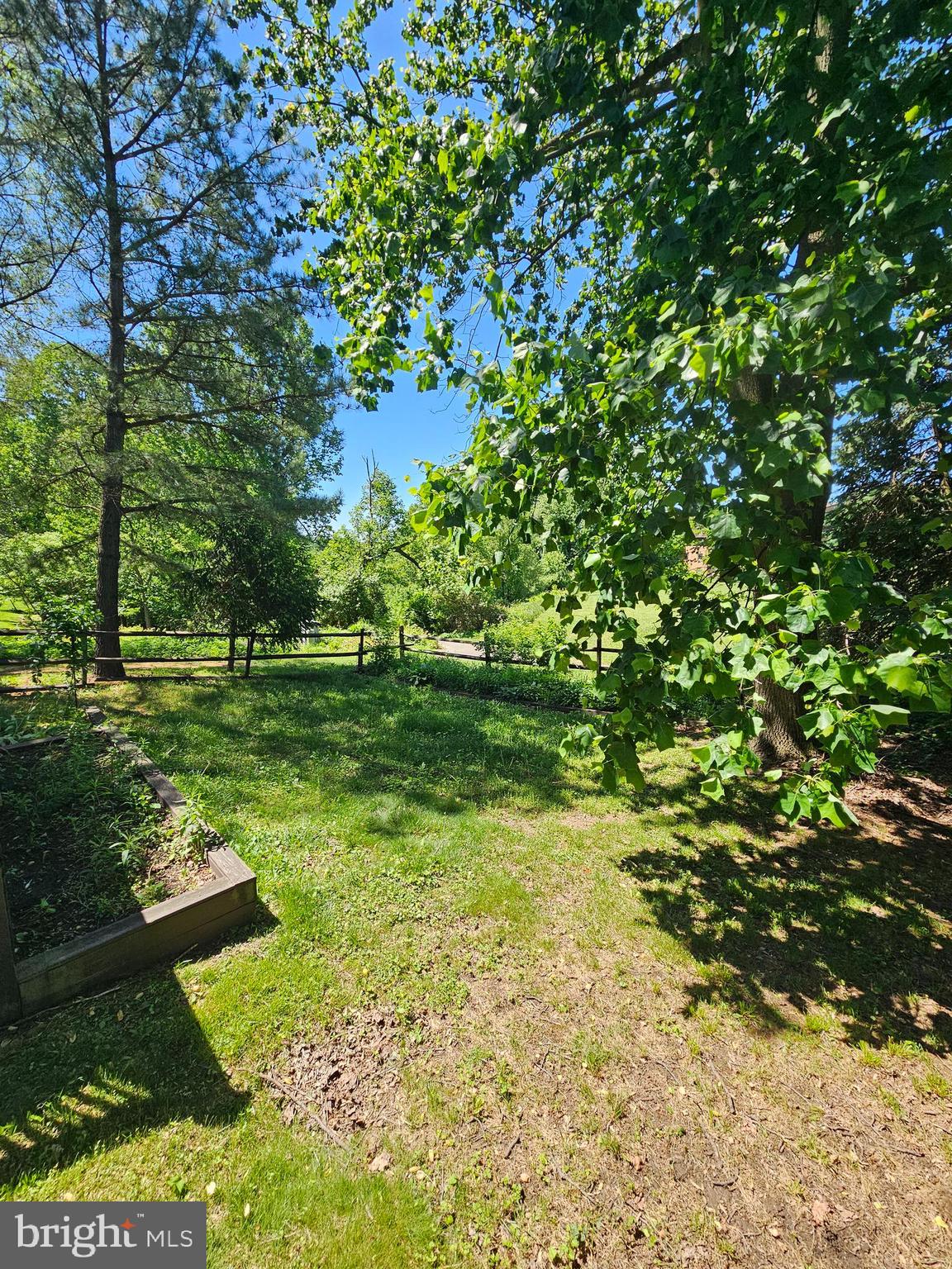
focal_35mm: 13
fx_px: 477
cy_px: 634
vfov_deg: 106.2
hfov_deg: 89.9
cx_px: 476
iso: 64
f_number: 2.2
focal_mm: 2.2
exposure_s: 1/812
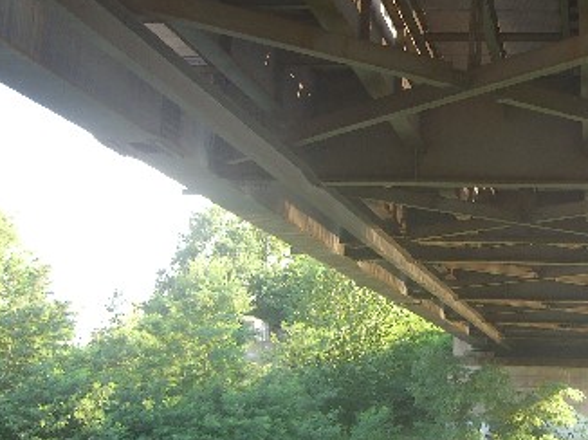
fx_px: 1154
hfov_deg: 27.7
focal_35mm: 68
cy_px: 271
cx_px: 508
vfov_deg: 21.5
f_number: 2.8
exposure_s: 1/80
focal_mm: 7.9
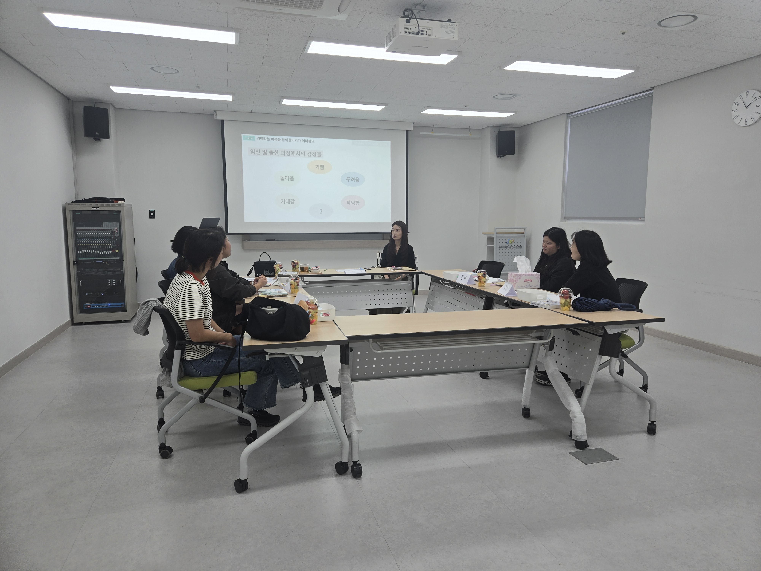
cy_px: 286
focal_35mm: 23
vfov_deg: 58.9
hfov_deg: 73.9
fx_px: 506
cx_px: 380
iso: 25
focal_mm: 5.4
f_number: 1.8
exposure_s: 1/120
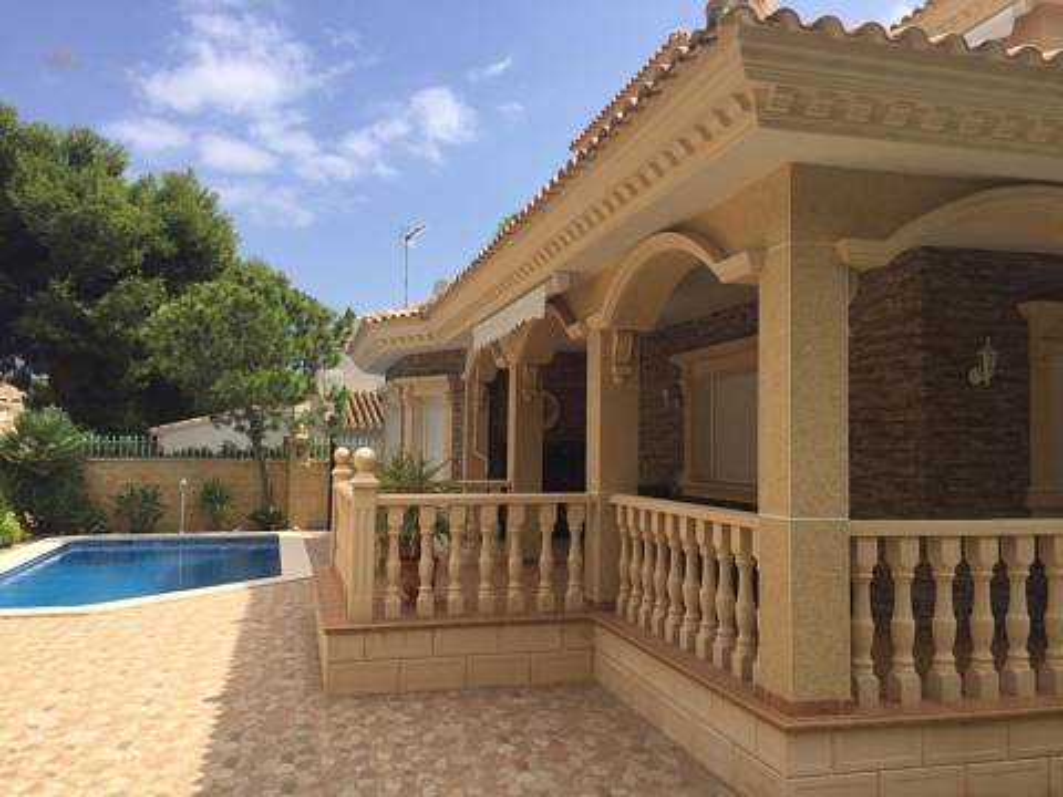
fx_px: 891
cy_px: 398
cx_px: 532
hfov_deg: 61.7
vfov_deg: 48.2
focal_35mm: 29
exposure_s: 1/2639
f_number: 2.2
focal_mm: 4.15
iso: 32
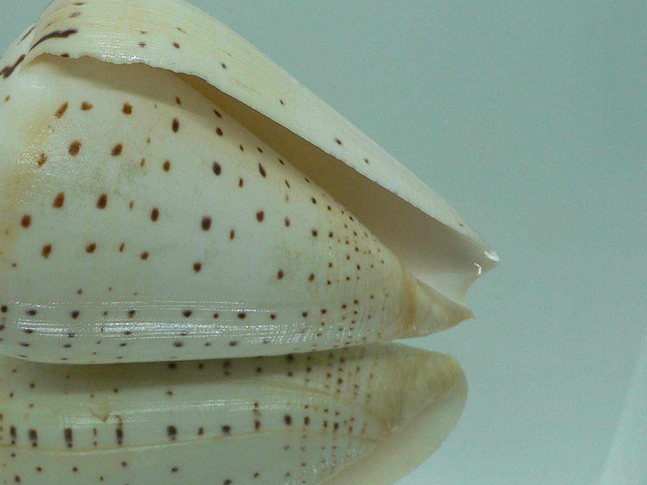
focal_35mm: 53
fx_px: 991
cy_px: 173
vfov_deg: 27.4
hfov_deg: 35.7
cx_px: 204
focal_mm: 4.6
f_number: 2.8
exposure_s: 1/80
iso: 80
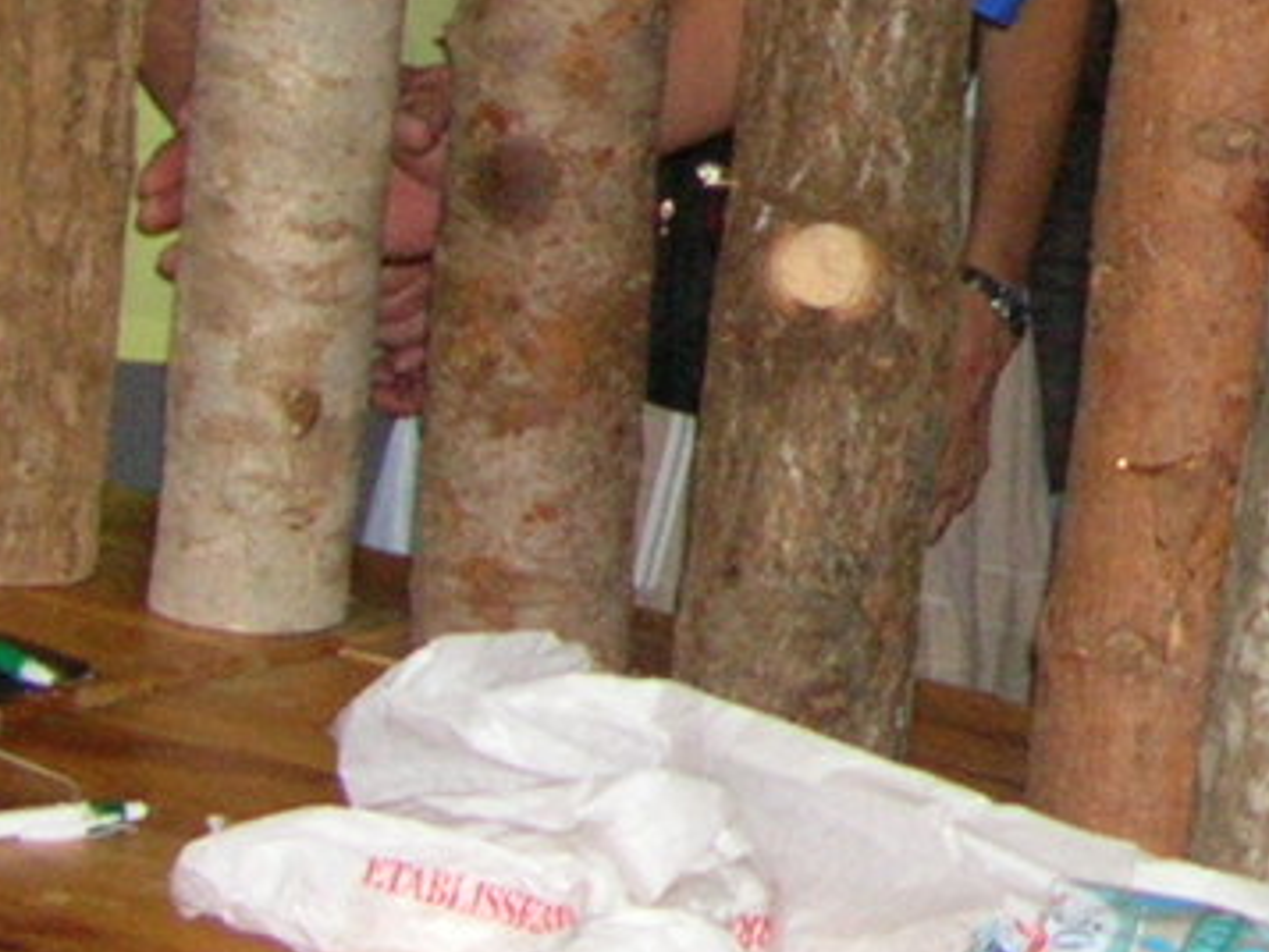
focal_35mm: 157
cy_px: -373
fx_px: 5757
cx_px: 2186
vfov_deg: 9.3
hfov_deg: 11.7
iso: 140
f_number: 2.8
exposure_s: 1/60.1
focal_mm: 5.8
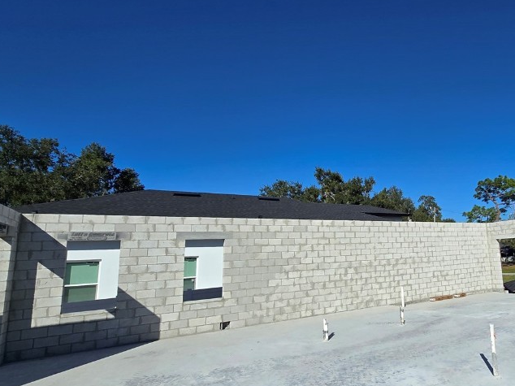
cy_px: 203
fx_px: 312
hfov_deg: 74.1
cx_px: 379
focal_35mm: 21
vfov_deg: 63.4
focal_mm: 2.2
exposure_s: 1/5228
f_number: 2.2
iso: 50
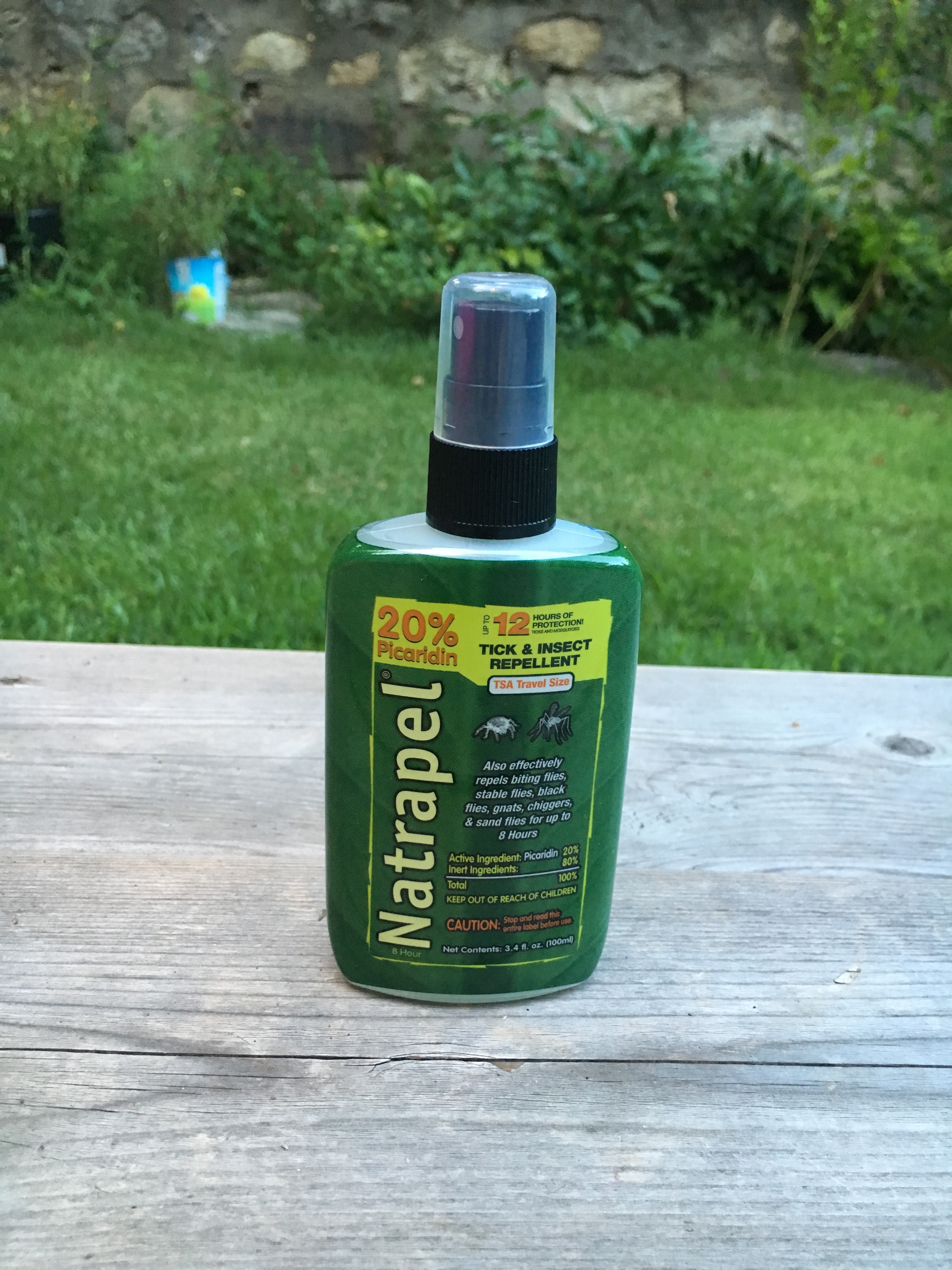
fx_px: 1063
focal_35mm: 29
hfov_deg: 48.2
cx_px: 476
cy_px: 635
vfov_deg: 61.7
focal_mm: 4.15
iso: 160
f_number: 2.2
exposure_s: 1/30
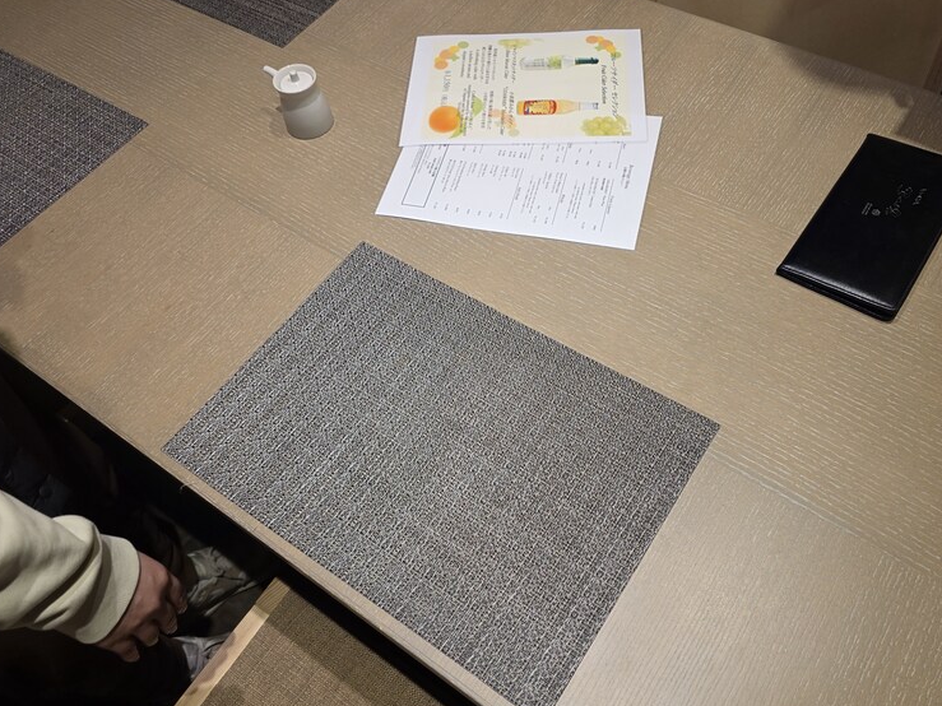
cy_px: 374
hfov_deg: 63.3
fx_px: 762
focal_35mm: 28
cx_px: 516
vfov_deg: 49.7
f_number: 1.7
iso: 64
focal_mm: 6.3
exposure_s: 1/180
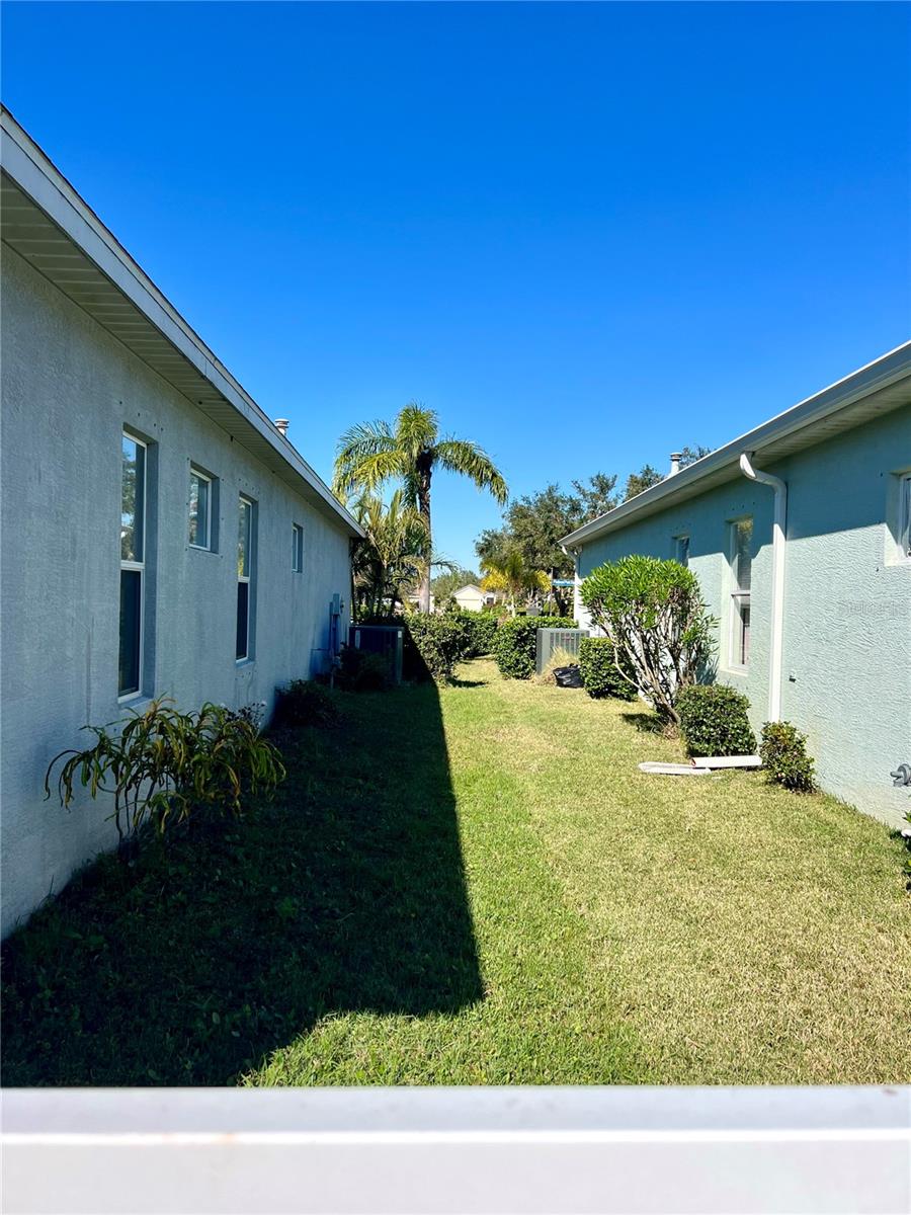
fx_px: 912
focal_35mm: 26
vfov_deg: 67.3
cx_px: 456
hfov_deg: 53.1
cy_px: 608
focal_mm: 5.7
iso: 50
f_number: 1.5
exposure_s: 1/4274
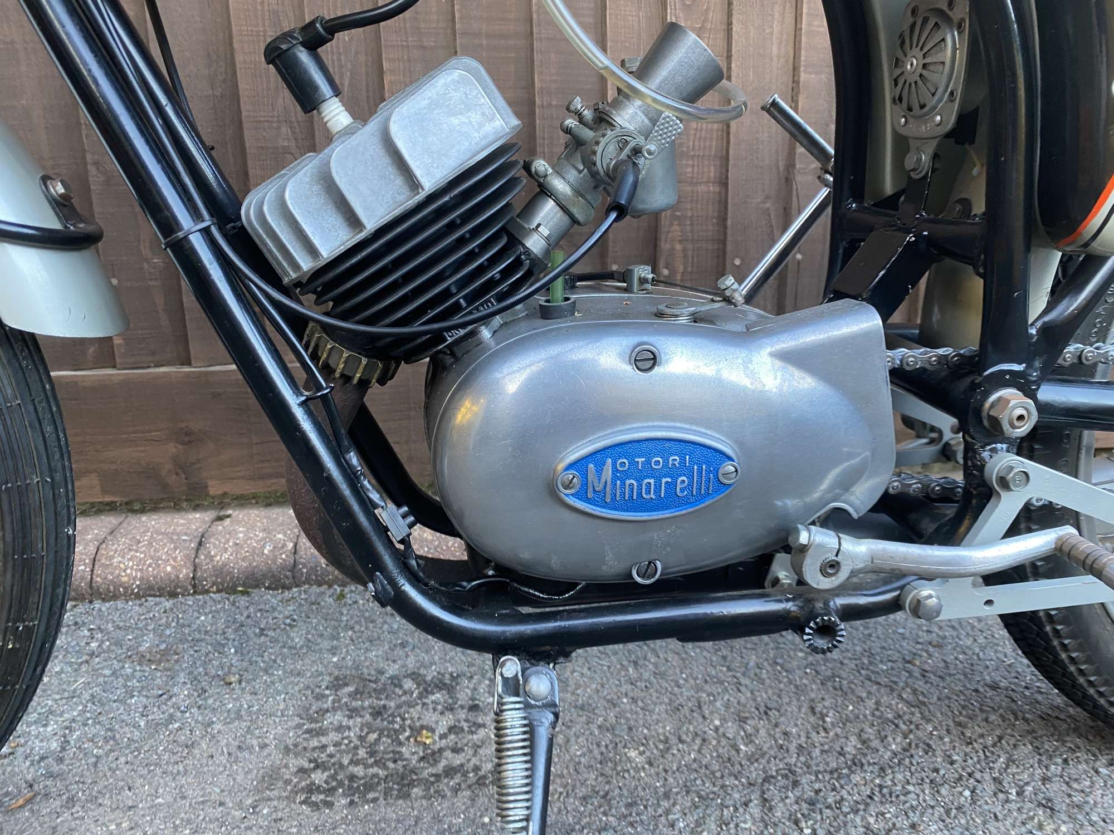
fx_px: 837
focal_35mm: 26
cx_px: 557
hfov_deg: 67.3
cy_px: 418
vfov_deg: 53.1
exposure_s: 1/65
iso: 125
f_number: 1.8
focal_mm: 4.25
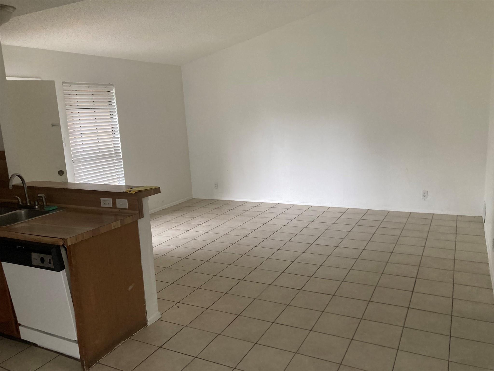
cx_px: 247
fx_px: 400
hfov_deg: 63.4
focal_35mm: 28
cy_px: 186
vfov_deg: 49.7
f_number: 1.8
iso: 200
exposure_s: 1/60
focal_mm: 3.99
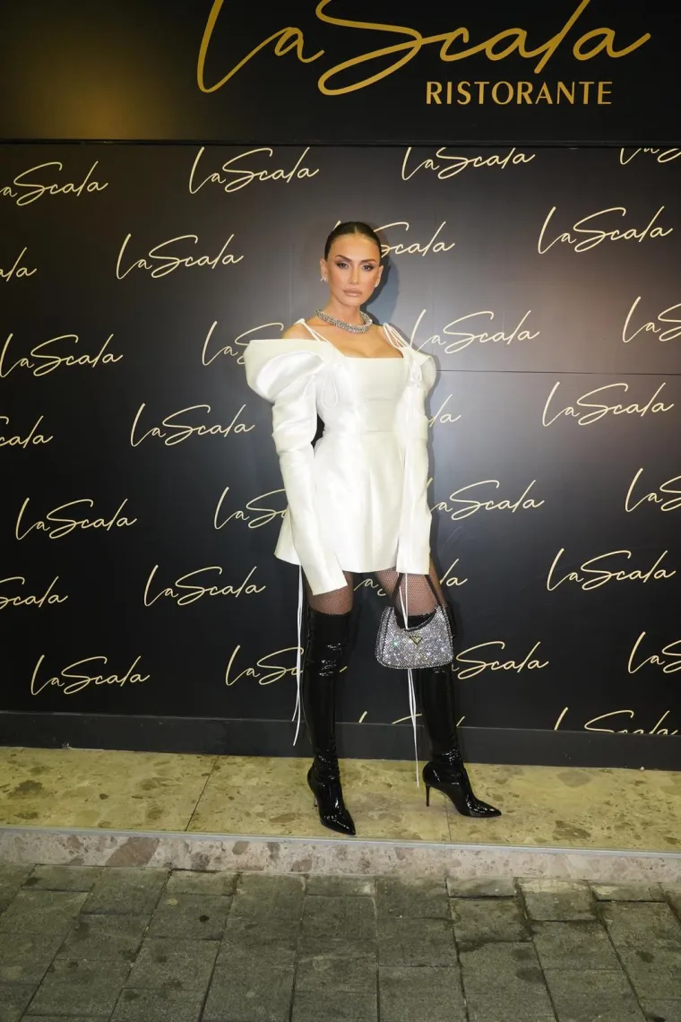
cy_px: 511
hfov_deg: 42.3
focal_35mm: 31
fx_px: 880
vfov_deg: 60.3
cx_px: 340
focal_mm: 31
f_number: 4
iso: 5000
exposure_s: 1/250
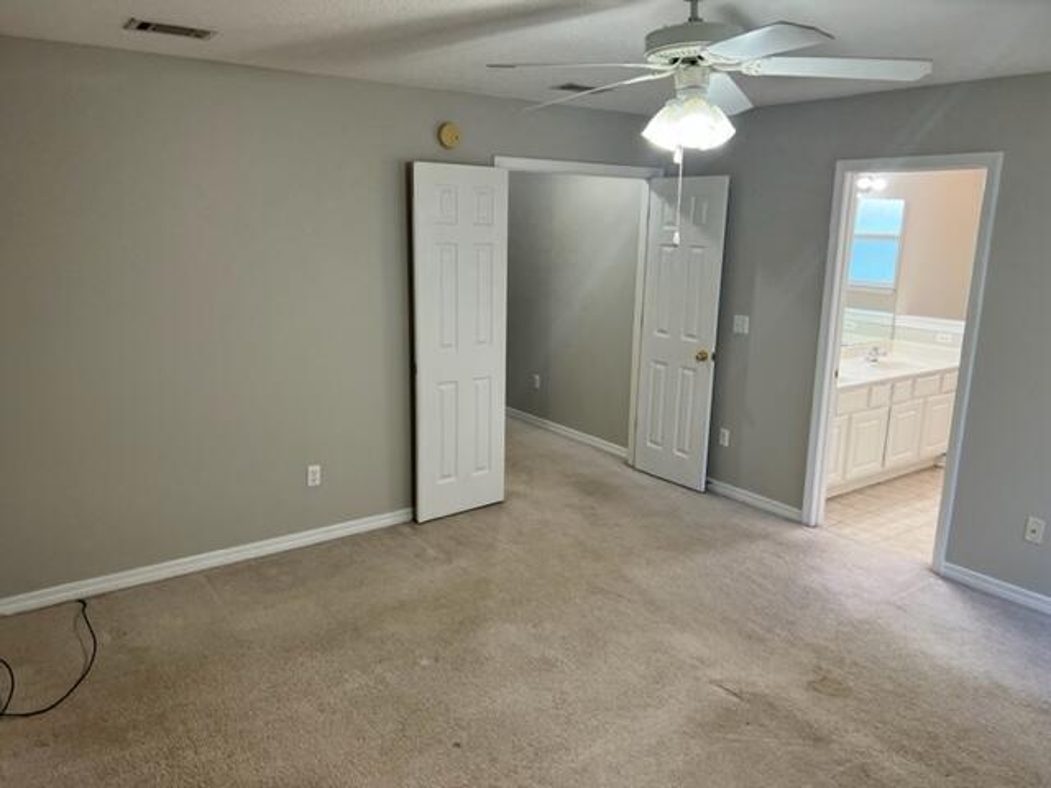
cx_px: 526
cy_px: 394
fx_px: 789
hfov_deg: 67.3
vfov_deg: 53.1
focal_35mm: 26
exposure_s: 1/120
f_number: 1.5
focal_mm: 5.7
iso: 125
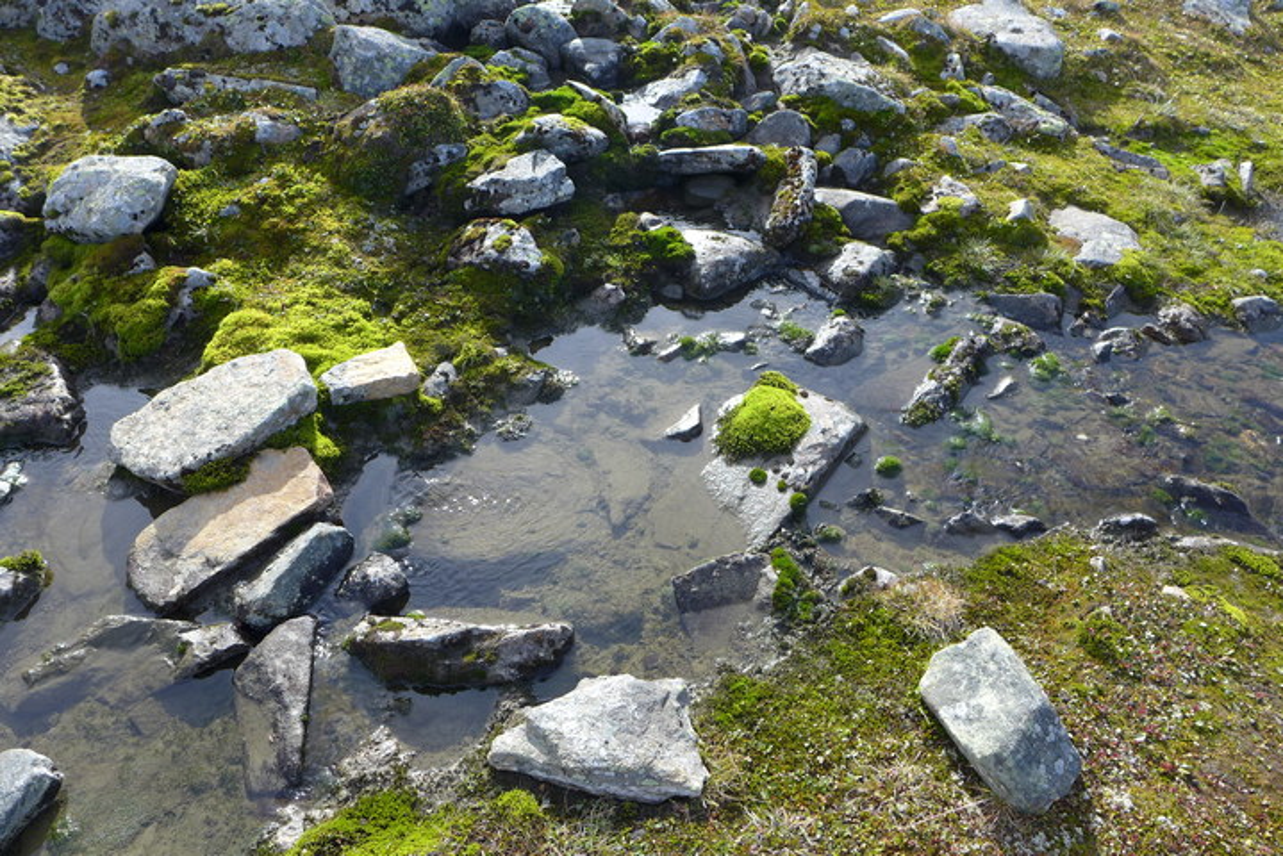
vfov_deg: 53.2
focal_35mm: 24
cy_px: 428
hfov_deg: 73.7
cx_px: 642
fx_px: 856
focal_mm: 4.7
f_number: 2.8
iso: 80
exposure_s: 1/400
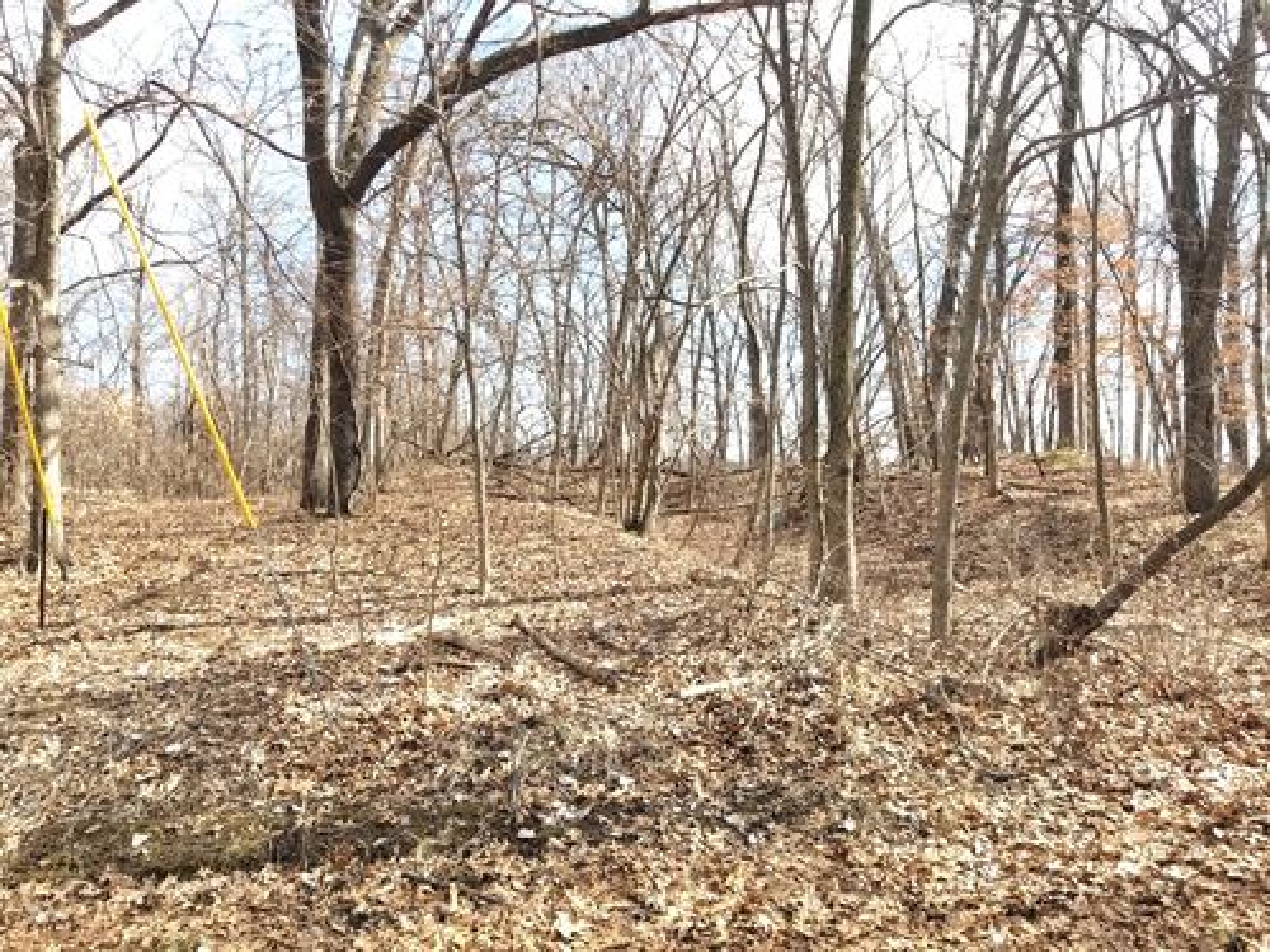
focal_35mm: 26
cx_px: 635
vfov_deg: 53.1
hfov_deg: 67.3
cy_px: 476
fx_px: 954
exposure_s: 1/1112
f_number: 1.7
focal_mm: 4.25
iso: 50
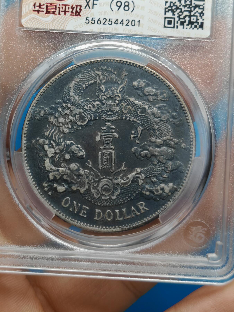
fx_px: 856
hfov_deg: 15.6
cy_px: 156
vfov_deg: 20.7
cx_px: 117
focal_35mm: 95
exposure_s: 1/140
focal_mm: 7.62
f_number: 1.6
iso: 50
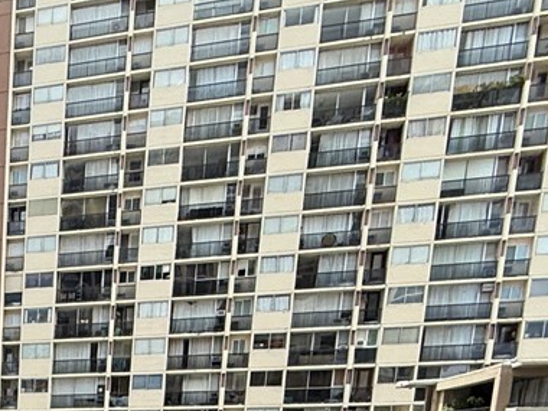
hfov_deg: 26.5
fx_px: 934
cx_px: -203
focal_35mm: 59
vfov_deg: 20.7
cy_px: 639
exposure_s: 1/820
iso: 50
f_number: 2.2
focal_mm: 2.22
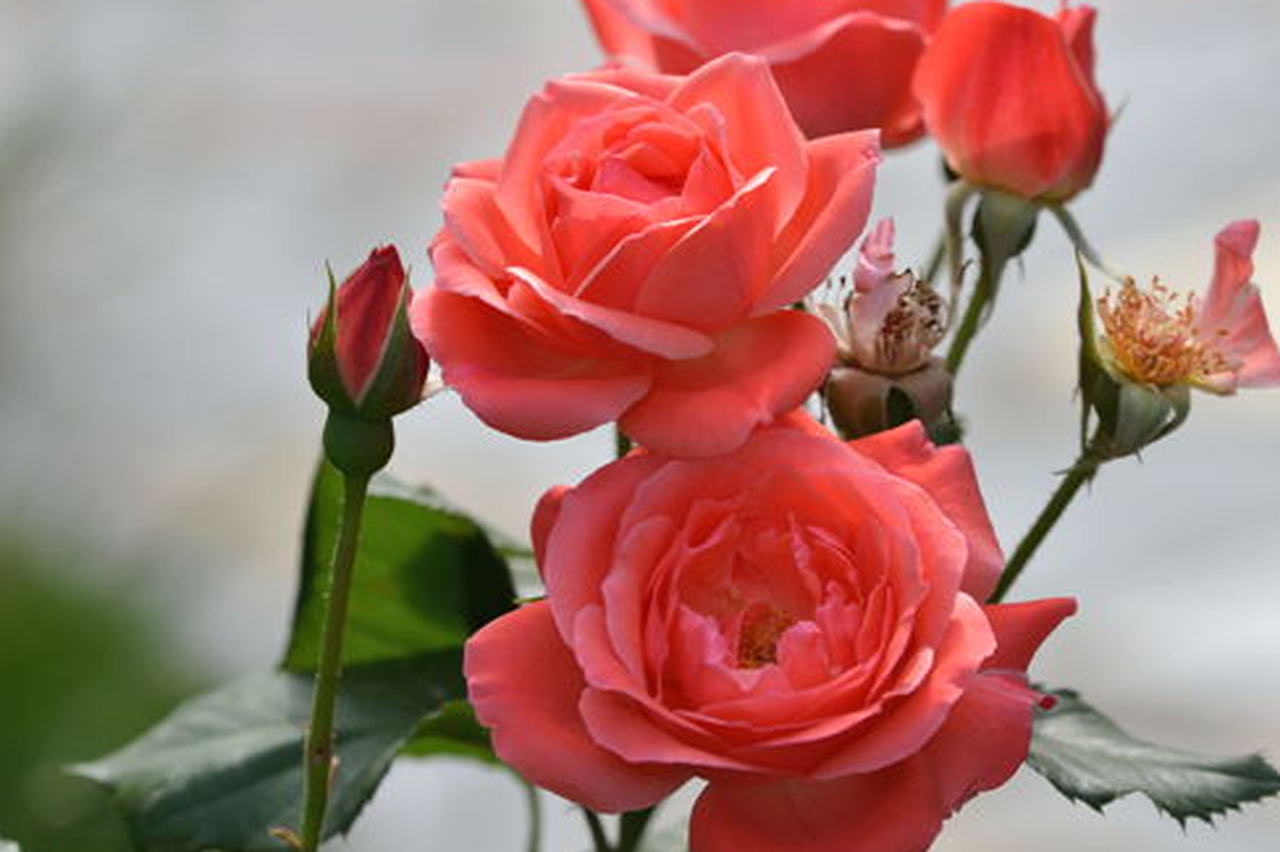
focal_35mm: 328
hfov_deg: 6.3
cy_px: 429
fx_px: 11658
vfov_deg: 4.2
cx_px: 774
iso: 100
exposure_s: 1/200
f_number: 5.6
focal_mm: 200
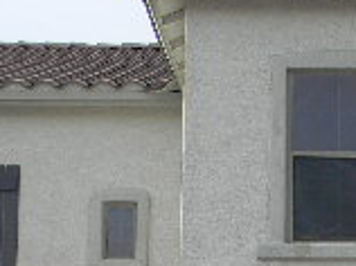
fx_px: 1499
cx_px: 363
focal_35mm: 146
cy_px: 311
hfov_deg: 13.3
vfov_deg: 10.0
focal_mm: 6.4
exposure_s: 1/932
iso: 112
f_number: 3.7
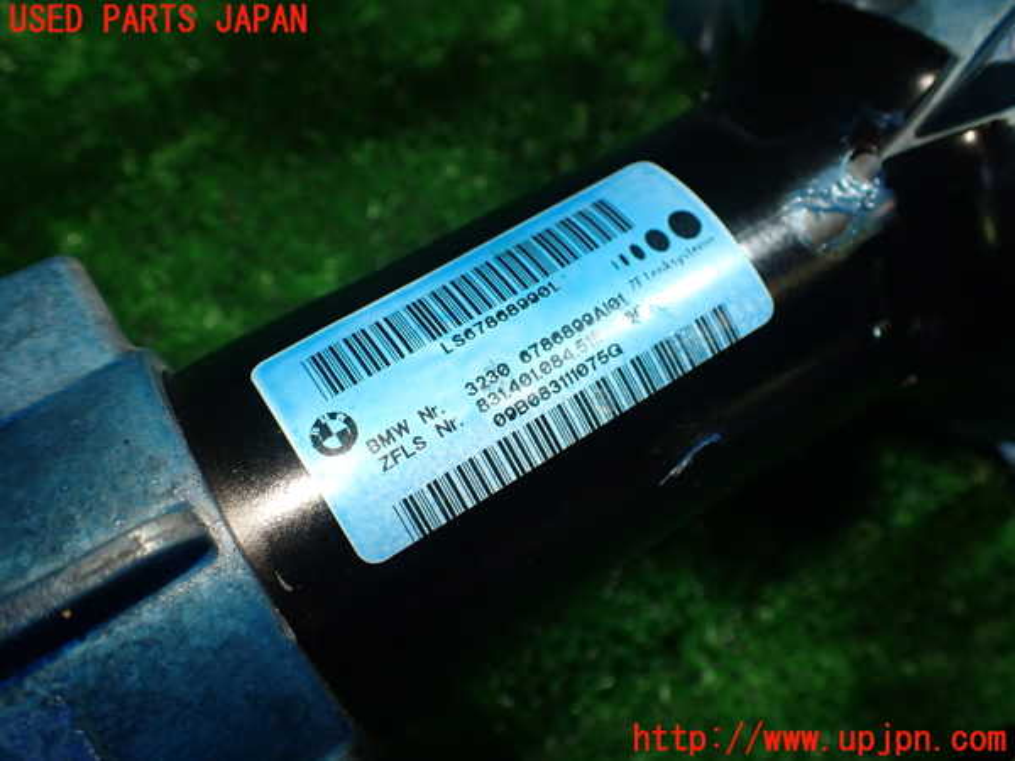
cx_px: 508
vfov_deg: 46.8
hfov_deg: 60.0
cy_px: 380
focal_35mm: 30
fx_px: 880
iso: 320
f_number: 2.3
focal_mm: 5.4
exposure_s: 1/125
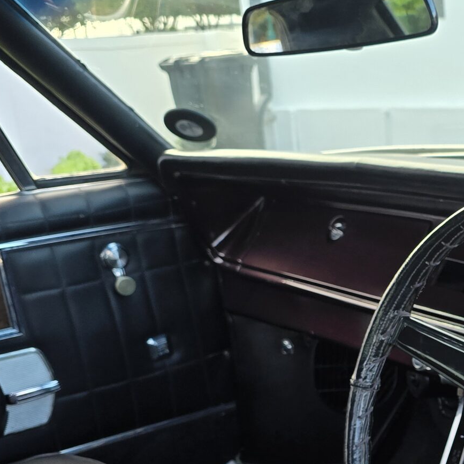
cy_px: 340
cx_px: 490
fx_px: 910
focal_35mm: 60
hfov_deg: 26.7
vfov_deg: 28.2
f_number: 1.7
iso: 80
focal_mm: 6.3
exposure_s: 1/180
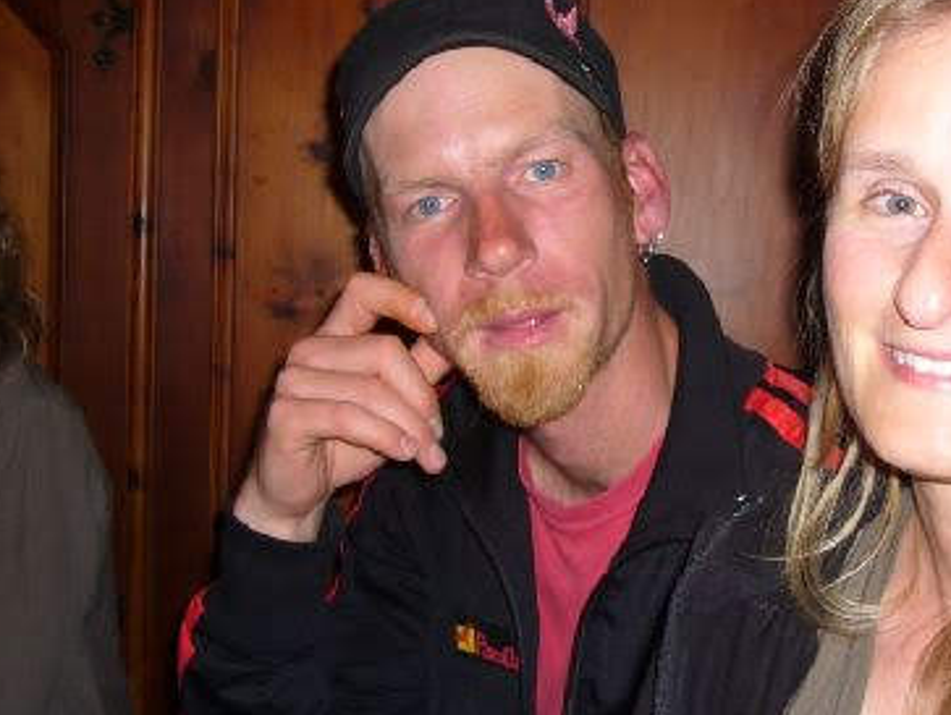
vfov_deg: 27.6
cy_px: 360
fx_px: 1458
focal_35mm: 53
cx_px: 679
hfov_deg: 35.6
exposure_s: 1/30
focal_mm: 5.7
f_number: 3
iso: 80
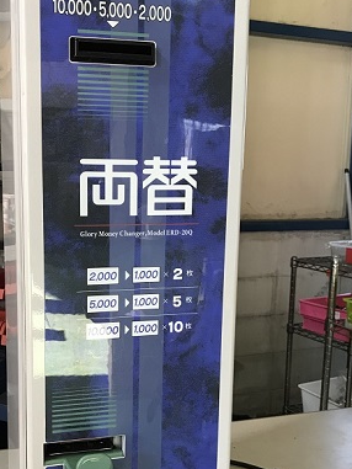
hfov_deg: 30.7
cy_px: 289
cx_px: 123
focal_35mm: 47
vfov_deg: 40.2
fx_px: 637
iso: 40
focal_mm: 3.99
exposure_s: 1/24
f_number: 1.8
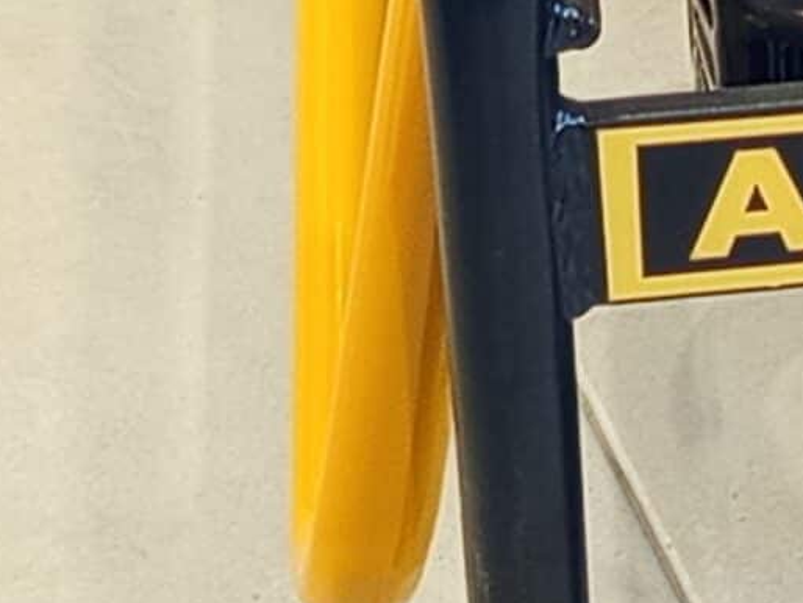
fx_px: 5547
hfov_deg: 7.7
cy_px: -328
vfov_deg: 6.1
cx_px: 1864
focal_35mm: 239
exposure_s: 1/50
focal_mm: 5.24
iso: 248
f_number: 1.7
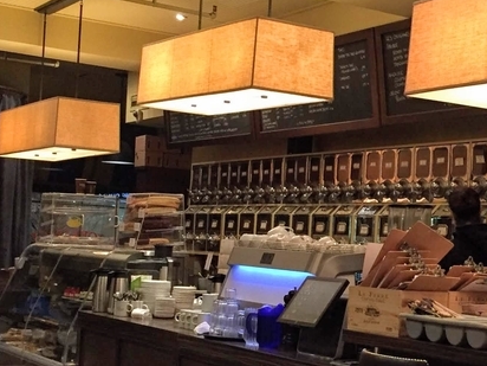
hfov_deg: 26.6
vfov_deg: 20.4
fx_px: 1013
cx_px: 377
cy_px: 214
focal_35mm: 72
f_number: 2.2
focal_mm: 4.15
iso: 200
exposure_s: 1/30
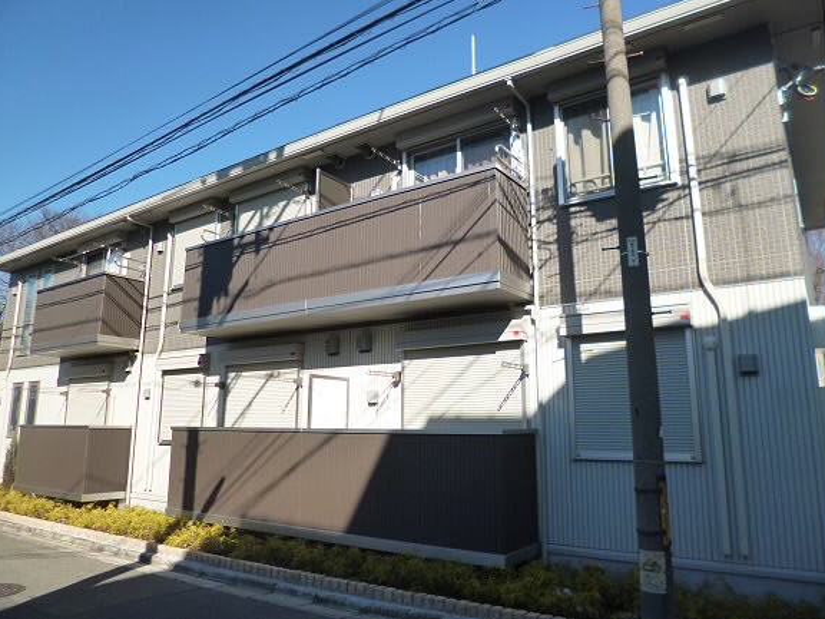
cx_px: 421
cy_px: 298
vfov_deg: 54.9
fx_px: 596
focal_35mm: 25
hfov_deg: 69.4
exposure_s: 1/1300
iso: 160
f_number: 2.5
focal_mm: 4.3
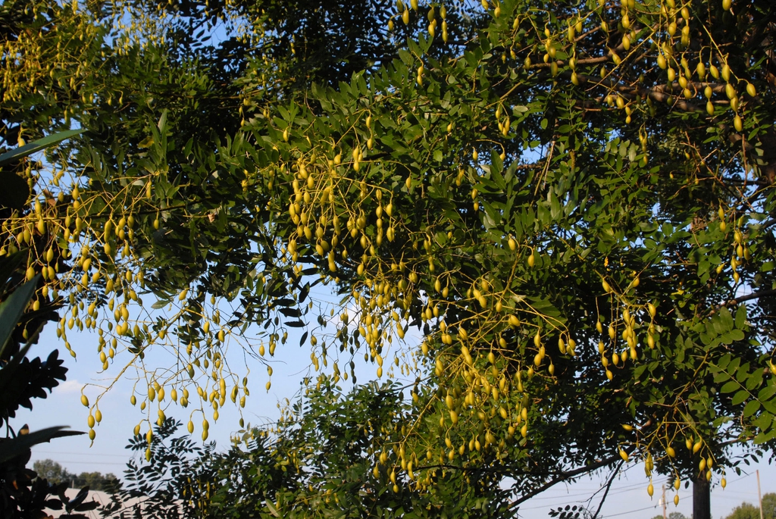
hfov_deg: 41.1
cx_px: 388
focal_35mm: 48
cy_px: 260
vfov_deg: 28.1
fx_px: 1036
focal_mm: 32
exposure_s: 1/320
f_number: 9
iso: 400
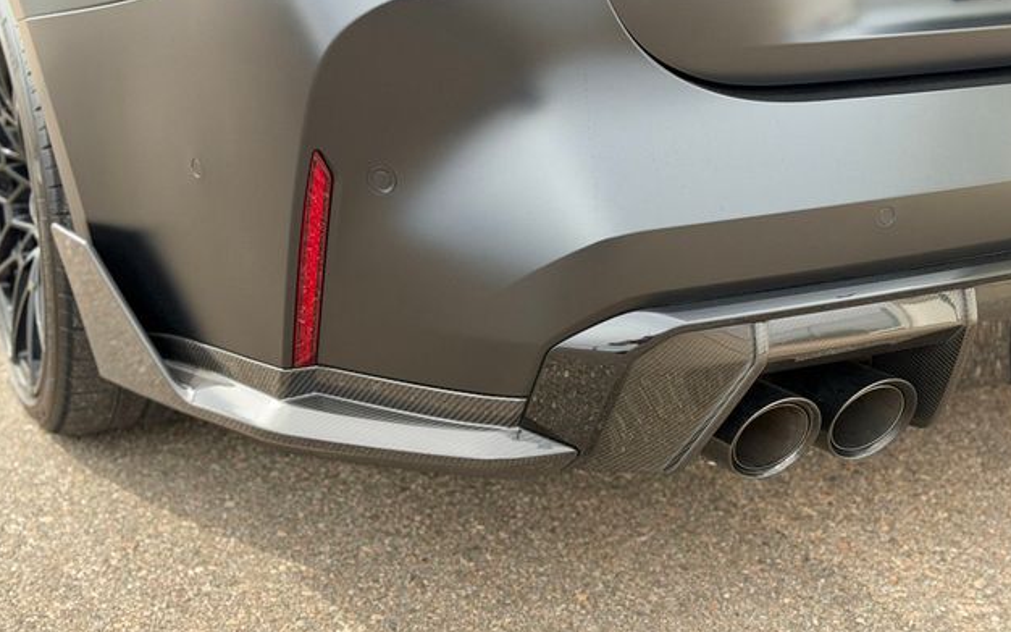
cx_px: 510
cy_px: 378
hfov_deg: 38.9
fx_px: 1433
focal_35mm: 52
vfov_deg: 24.8
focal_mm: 6.76
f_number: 1.78
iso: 100
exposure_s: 1/549
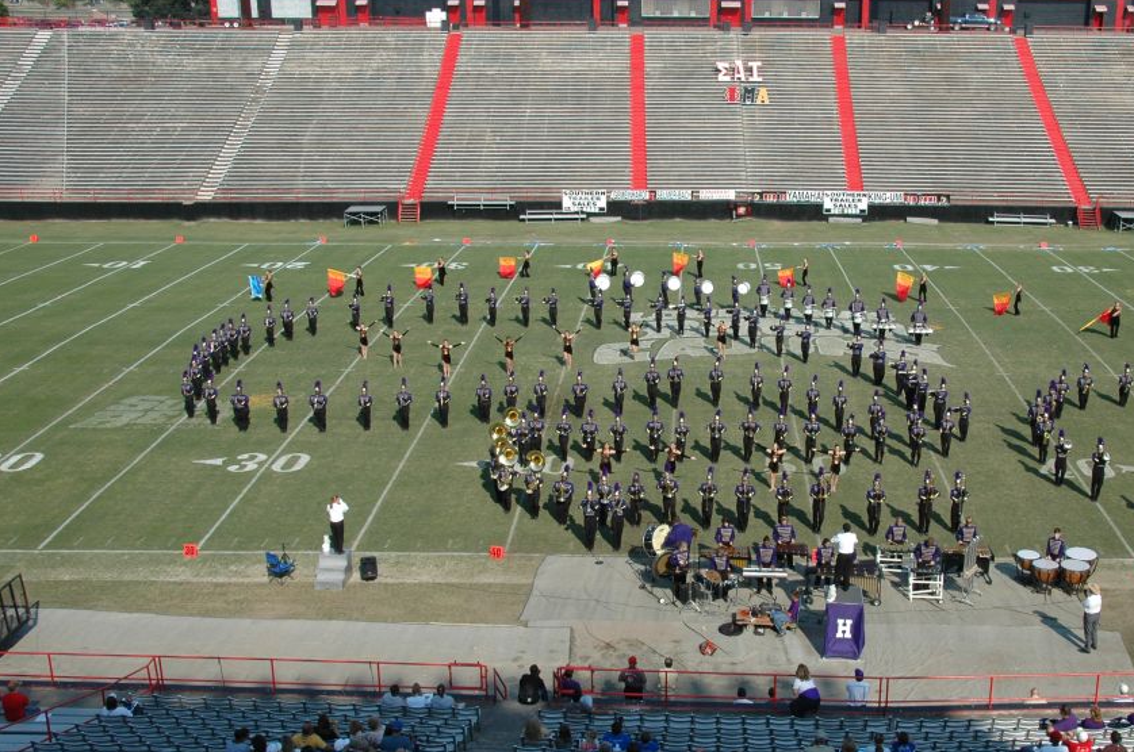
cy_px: 400
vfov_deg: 30.4
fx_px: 1384
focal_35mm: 44
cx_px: 690
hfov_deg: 44.3
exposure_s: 1/320
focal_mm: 24
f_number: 9
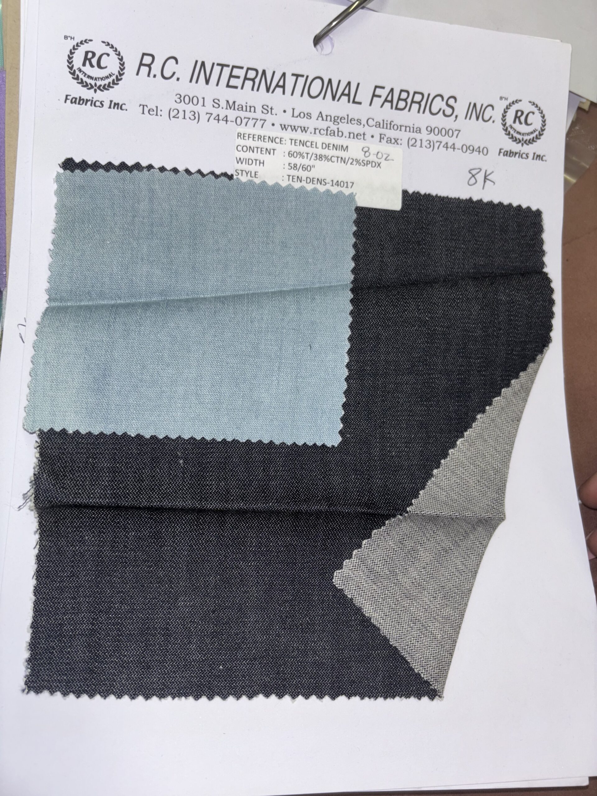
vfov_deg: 67.3
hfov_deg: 53.1
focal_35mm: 26
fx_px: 598
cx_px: 298
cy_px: 398
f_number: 1.6
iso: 32
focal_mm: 5.96
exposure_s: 1/56
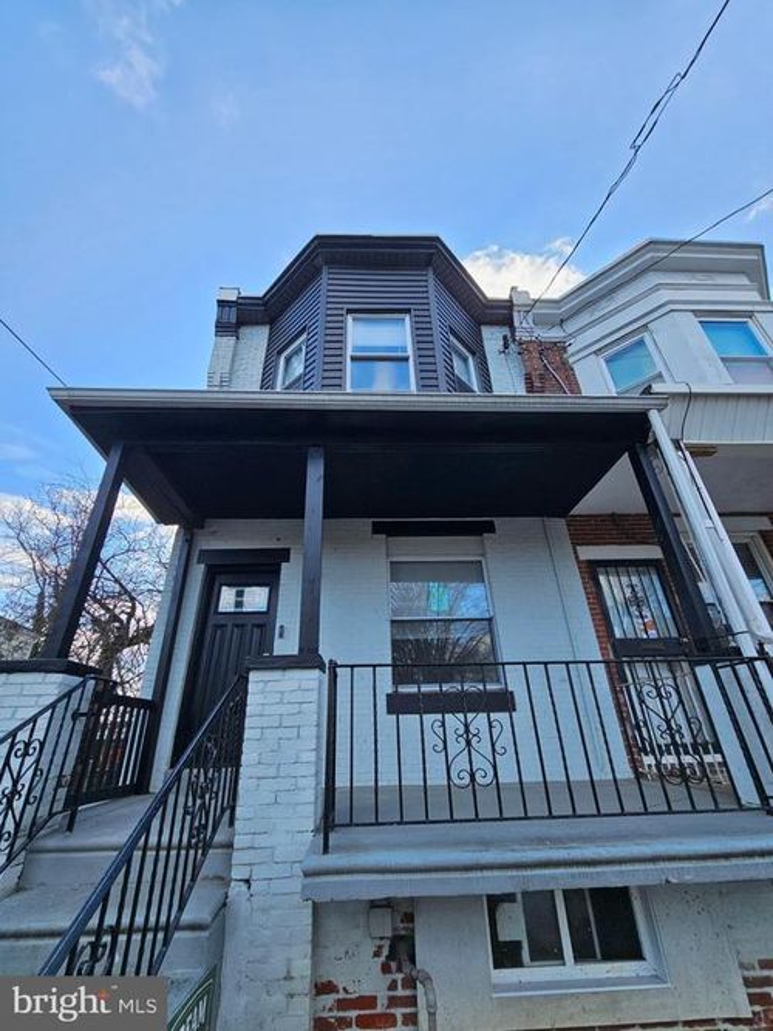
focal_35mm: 13
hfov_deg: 89.9
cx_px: 386
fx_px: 387
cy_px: 516
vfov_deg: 106.2
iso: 50
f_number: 2.2
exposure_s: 1/489
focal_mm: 2.2
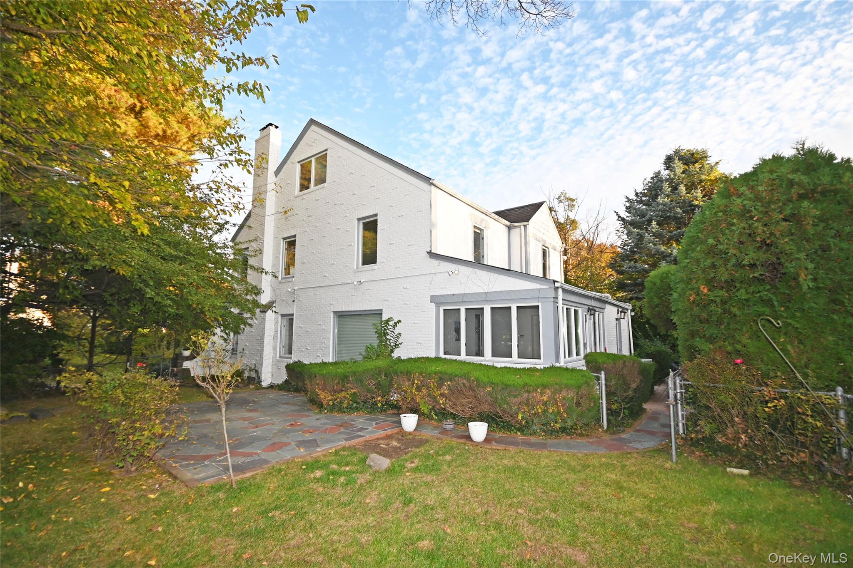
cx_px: 426
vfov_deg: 77.3
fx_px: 355
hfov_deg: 100.4
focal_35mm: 15
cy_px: 284
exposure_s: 1/160
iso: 100
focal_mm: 10
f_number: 4.5
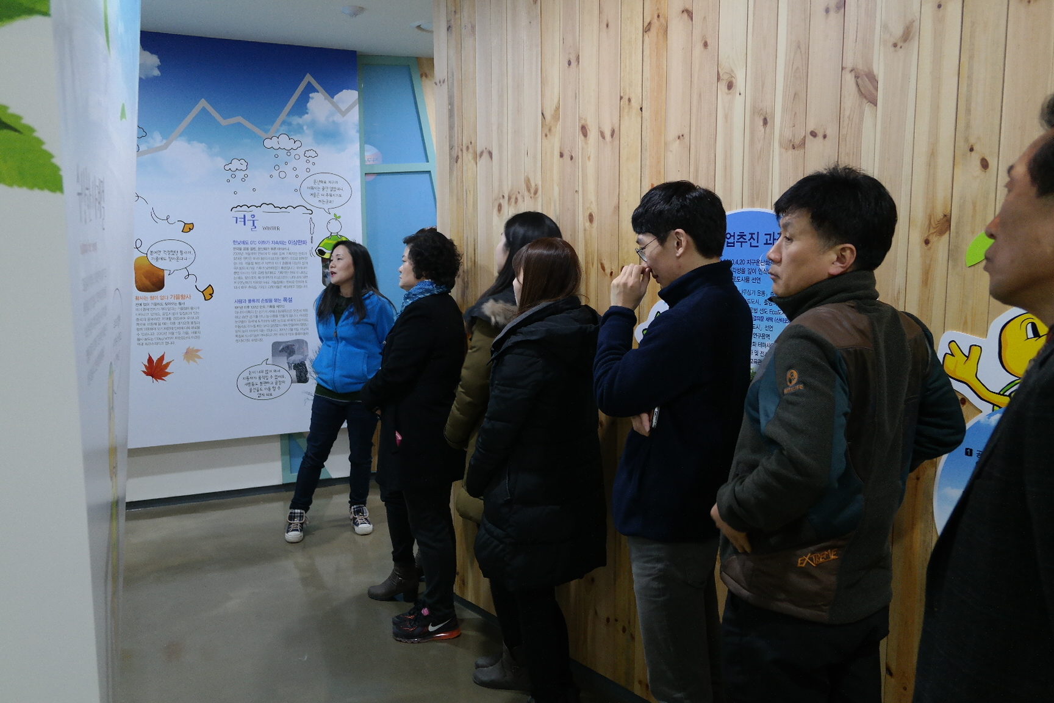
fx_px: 878
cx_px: 527
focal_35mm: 30
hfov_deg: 61.9
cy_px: 352
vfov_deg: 43.6
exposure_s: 1/40
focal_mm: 20
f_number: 3.5
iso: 800
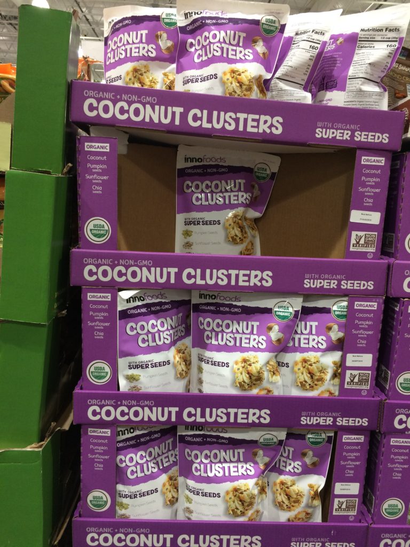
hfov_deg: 48.2
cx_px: 205
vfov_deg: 61.7
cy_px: 274
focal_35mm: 29
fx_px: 458
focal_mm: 4.15
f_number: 2.2
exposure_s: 1/33
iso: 125
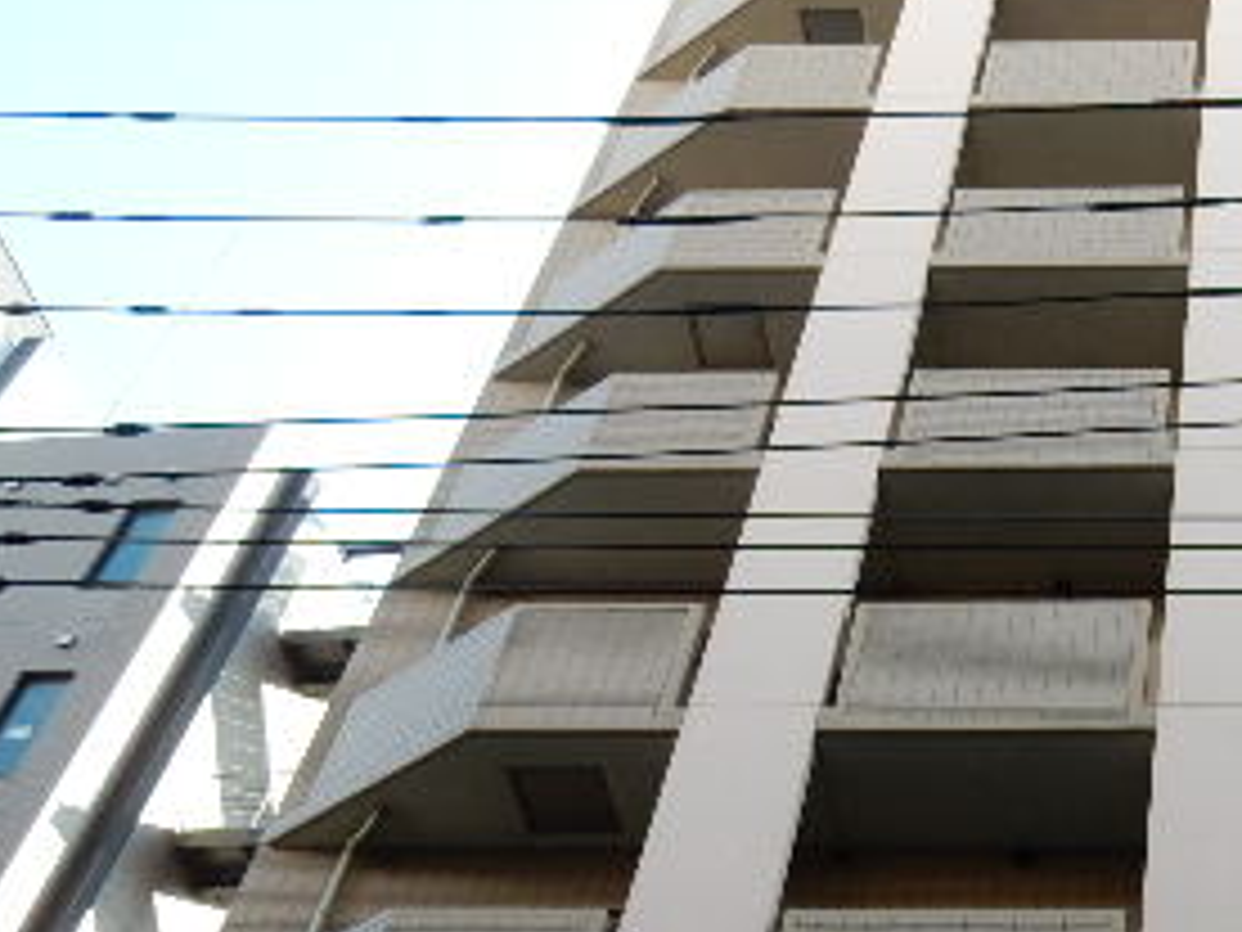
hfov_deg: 30.7
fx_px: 2081
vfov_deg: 24.5
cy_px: 833
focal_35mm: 58
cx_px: 1256
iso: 125
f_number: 3.7
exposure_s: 1/160
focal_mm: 4.5
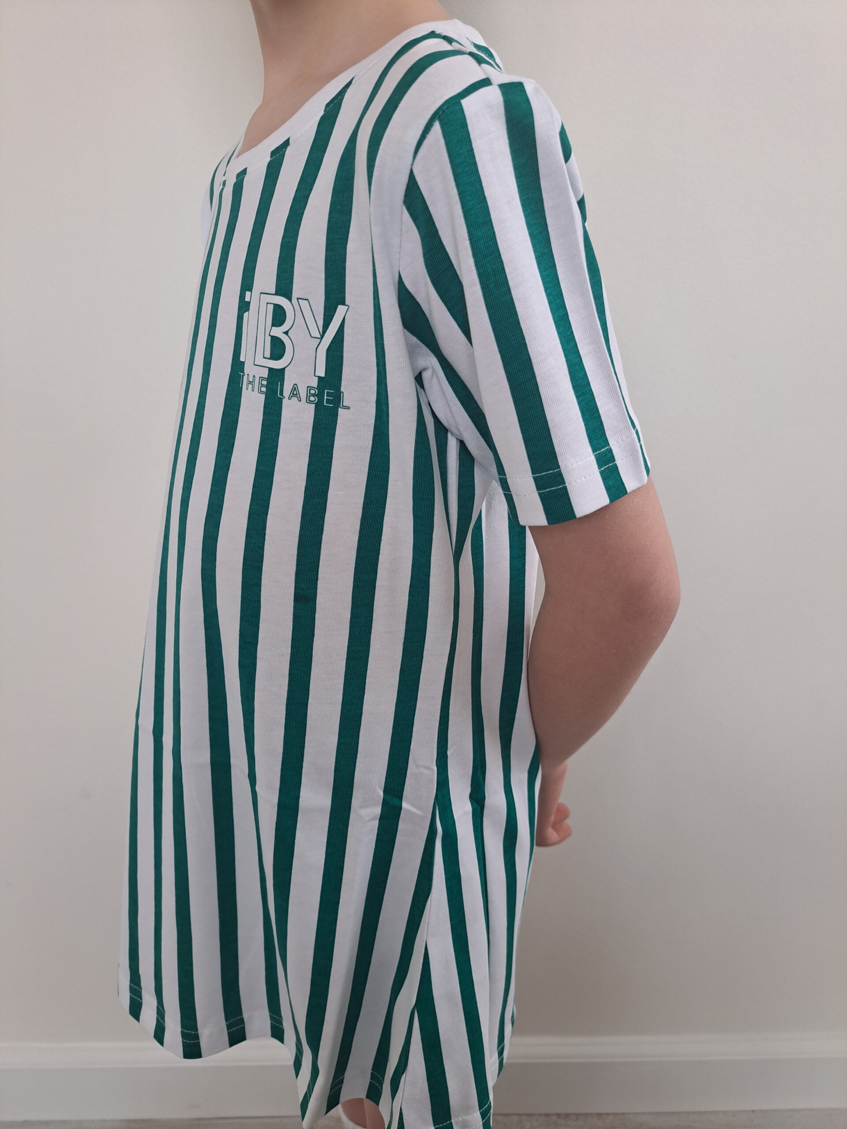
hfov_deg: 56.8
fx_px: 783
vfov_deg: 71.6
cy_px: 564
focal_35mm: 24
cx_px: 424
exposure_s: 1/50
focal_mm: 5.23
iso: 64
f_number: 1.8
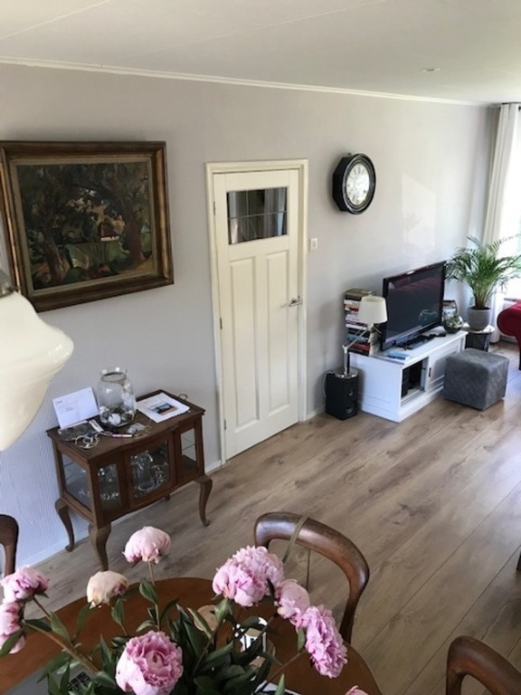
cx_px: 260
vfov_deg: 63.4
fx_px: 562
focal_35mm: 28
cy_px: 348
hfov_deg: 49.7
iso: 25
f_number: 1.8
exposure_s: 1/33
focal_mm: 3.99
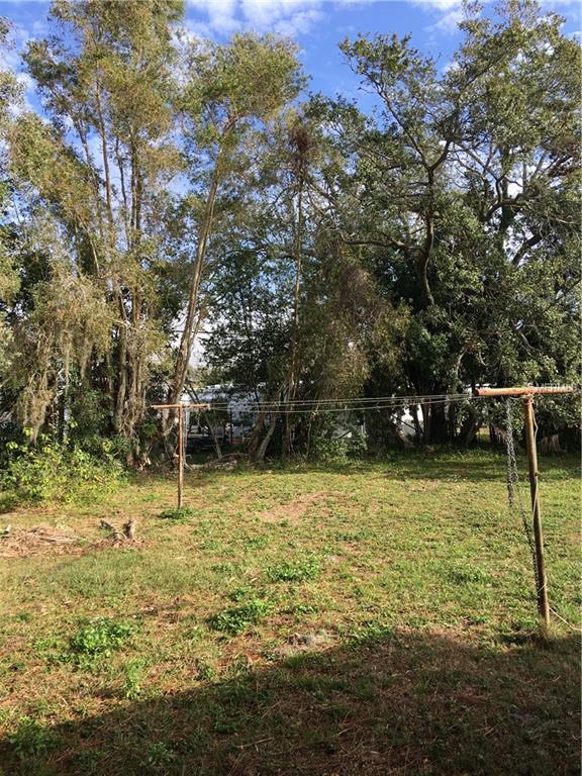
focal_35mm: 29
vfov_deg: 61.7
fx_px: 650
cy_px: 388
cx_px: 291
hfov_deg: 48.2
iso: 25
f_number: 2.2
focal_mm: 4.15
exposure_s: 1/591
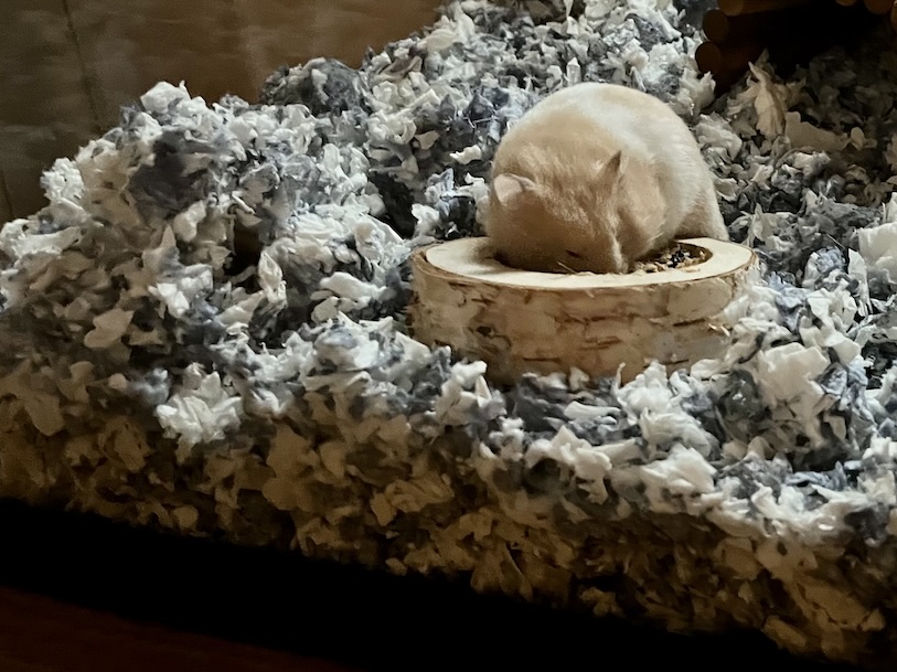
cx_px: 773
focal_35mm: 48
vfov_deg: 29.5
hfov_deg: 37.6
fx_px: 1243
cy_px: 126
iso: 1000
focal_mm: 5.1
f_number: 1.6
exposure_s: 1/30
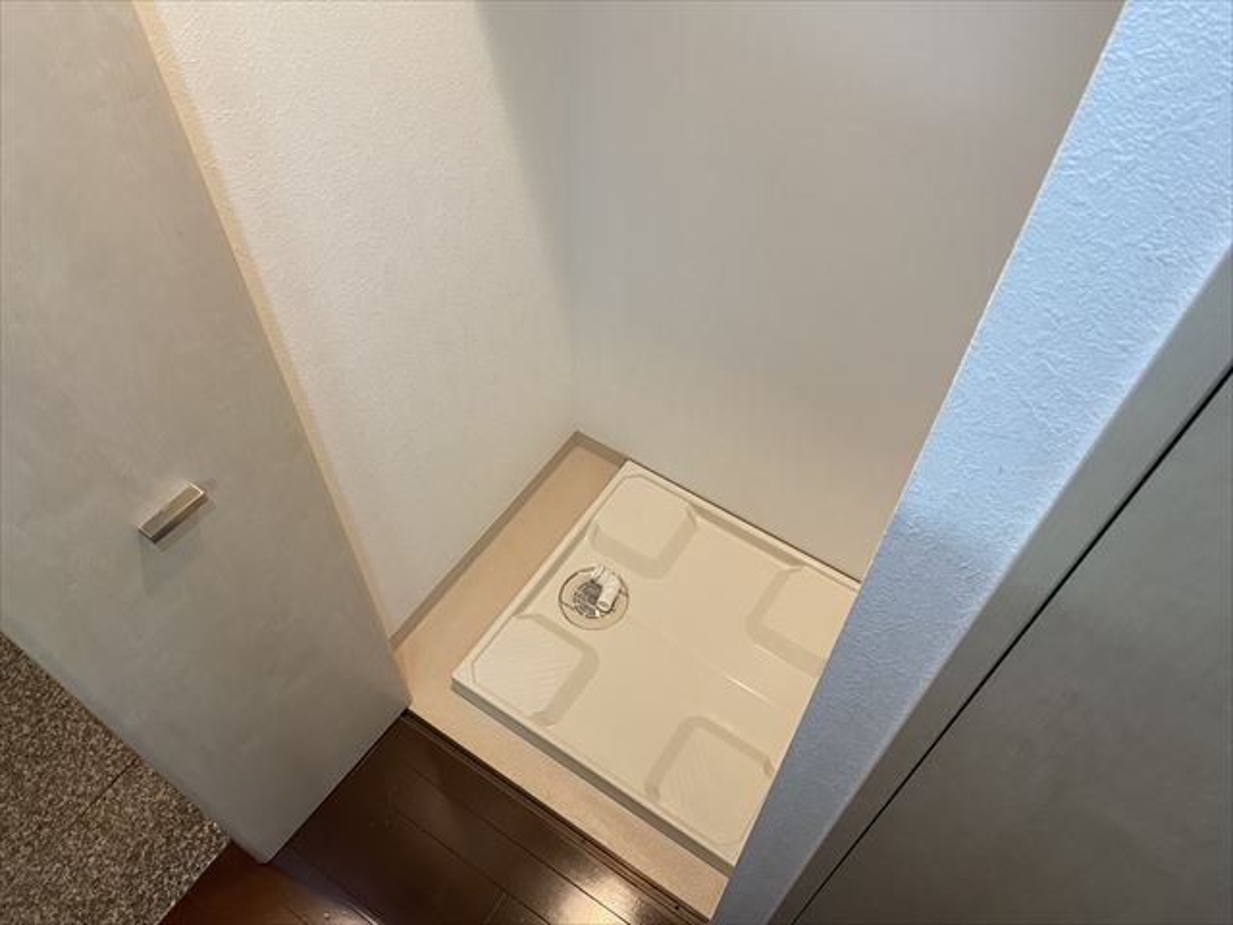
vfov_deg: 53.1
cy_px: 462
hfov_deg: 67.3
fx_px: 926
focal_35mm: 26
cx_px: 616
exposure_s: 1/50
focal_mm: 4.25
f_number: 1.8
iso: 100
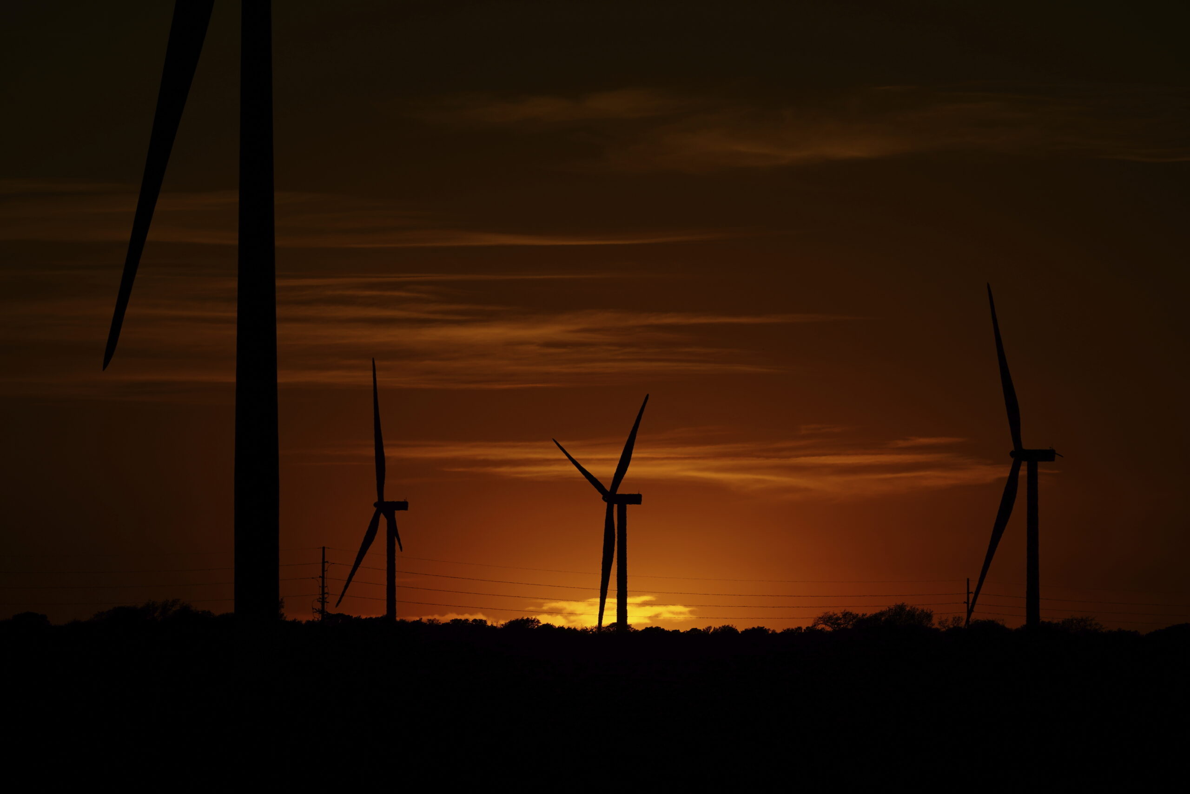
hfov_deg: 6.7
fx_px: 10214
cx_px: 595
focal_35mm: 309
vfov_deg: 4.4
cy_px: 397
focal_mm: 309
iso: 100
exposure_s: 1/4000
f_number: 10
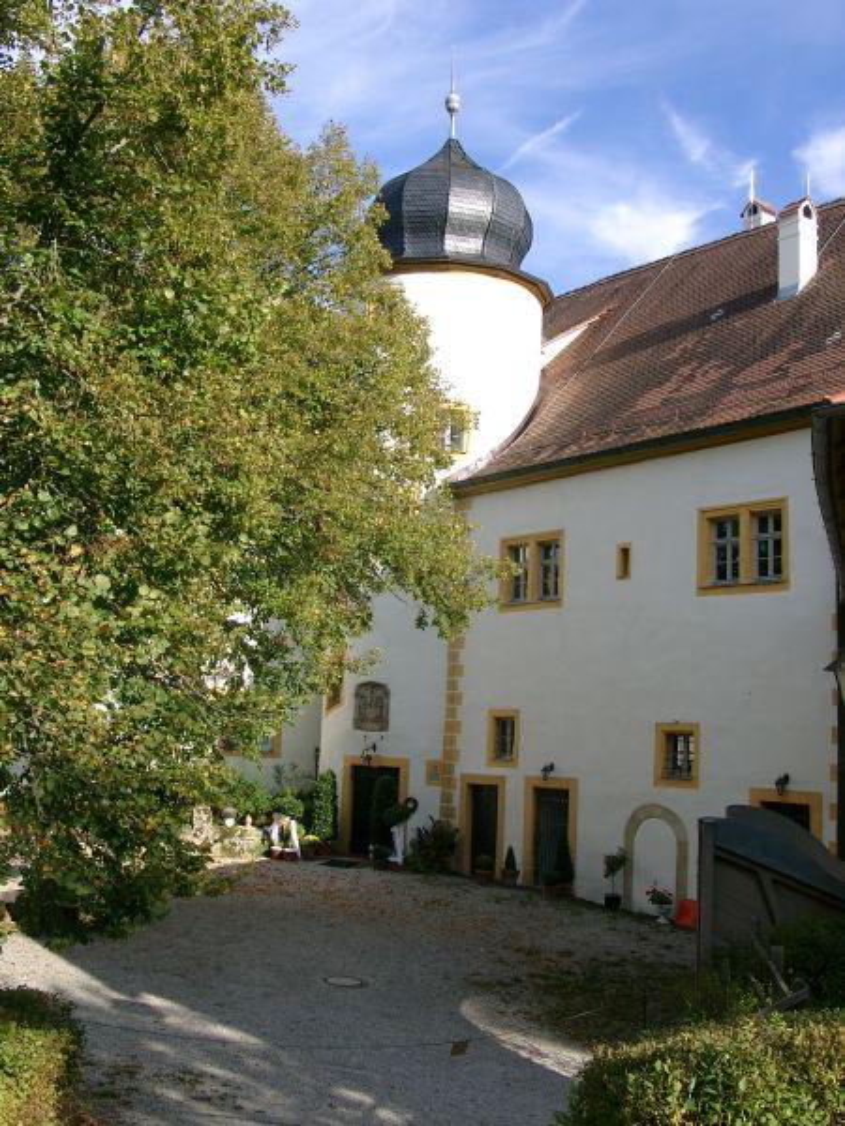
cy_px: 563
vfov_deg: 46.8
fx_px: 1302
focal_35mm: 40
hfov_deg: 36.0
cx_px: 422
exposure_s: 1/448
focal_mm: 8.4
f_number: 4
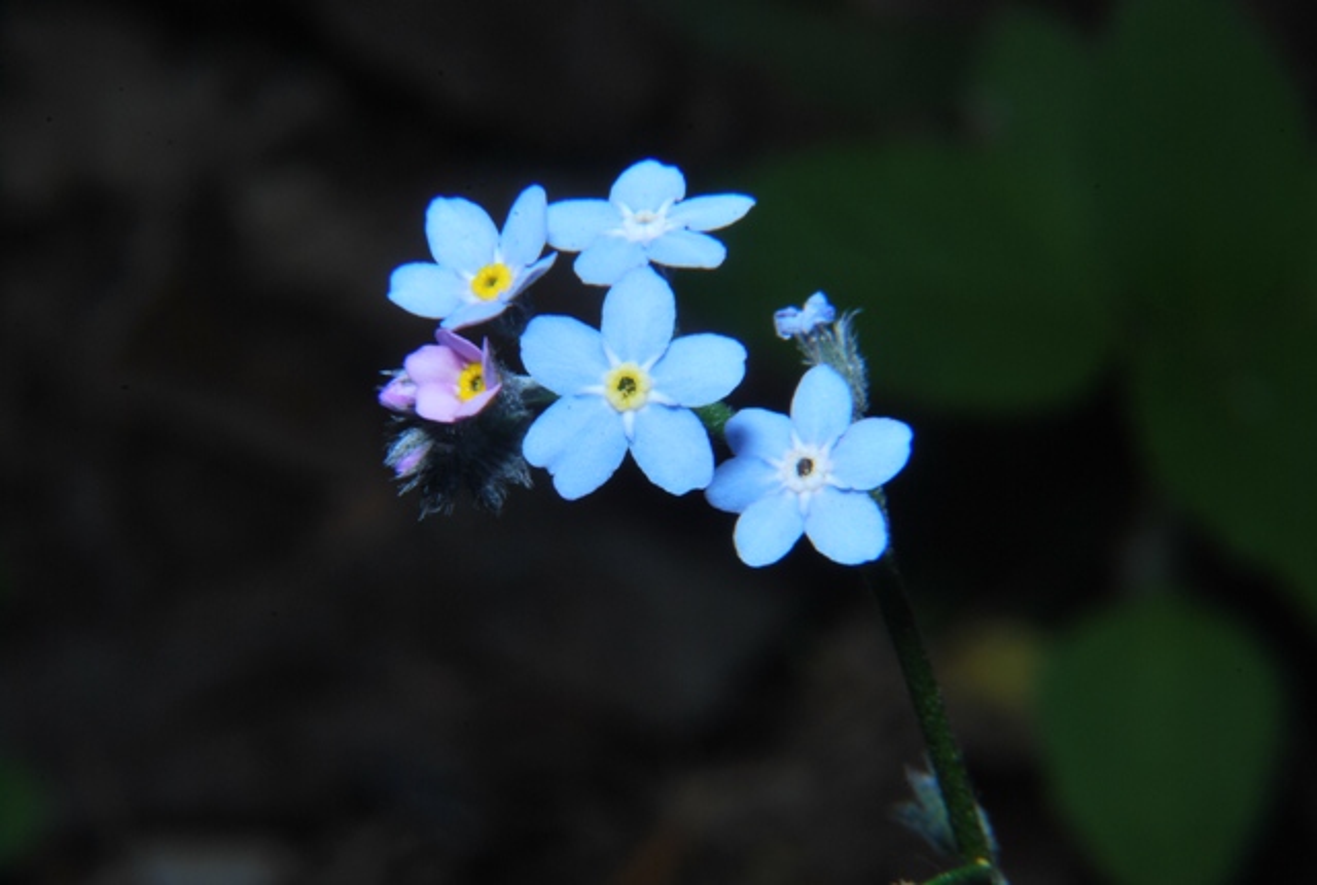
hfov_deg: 10.1
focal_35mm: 202
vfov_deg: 6.8
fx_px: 7425
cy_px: 442
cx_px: 658
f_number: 36
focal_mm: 135
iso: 100
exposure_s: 1/250
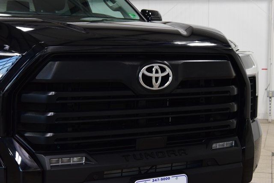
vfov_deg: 19.7
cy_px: 92
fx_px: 525
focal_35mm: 69
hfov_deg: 29.2
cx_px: 137
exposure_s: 1/60
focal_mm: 46
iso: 1600
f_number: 6.3
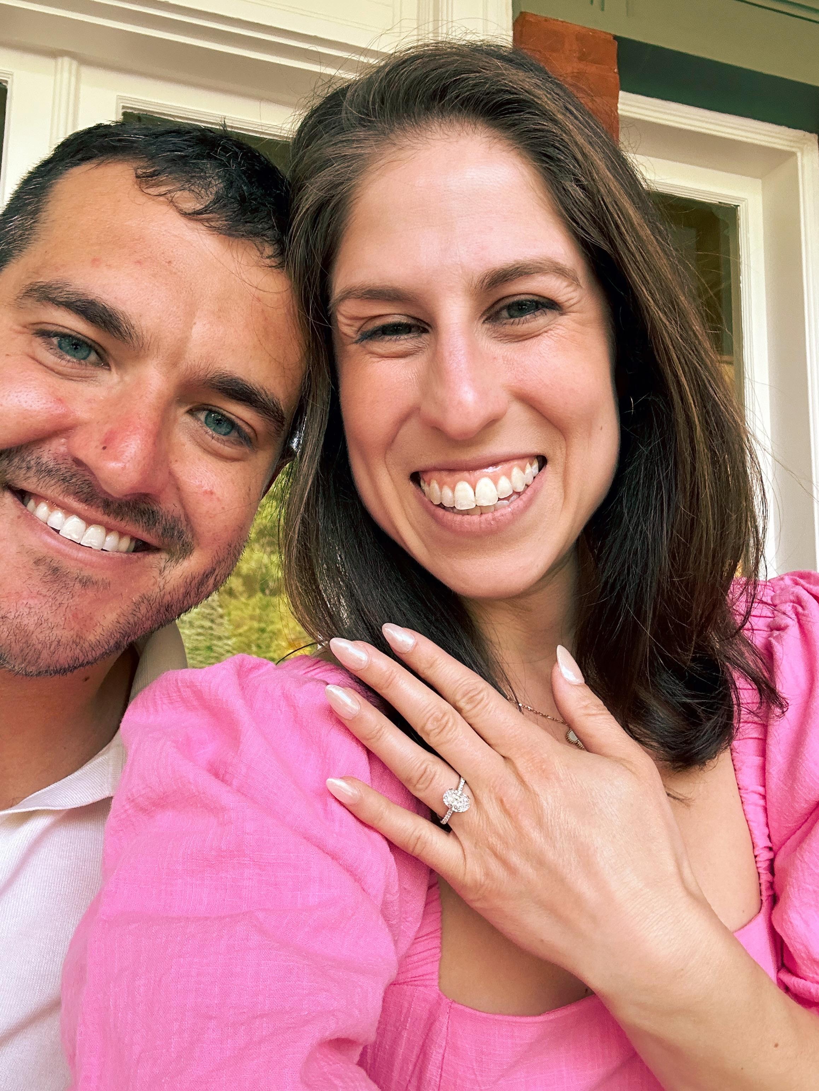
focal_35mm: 30
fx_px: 946
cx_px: 410
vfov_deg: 60.0
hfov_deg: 46.8
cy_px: 546
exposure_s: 1/121
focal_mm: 2.69
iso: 80
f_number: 1.9
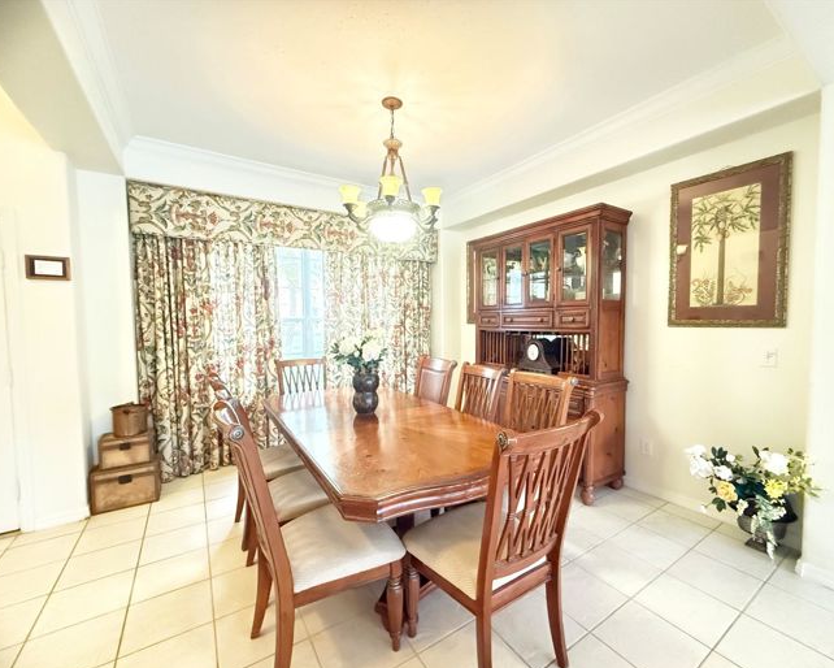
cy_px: 340
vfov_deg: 84.1
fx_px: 370
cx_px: 441
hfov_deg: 96.7
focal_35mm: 15
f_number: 2.2
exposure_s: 1/40
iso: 1600
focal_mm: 2.22
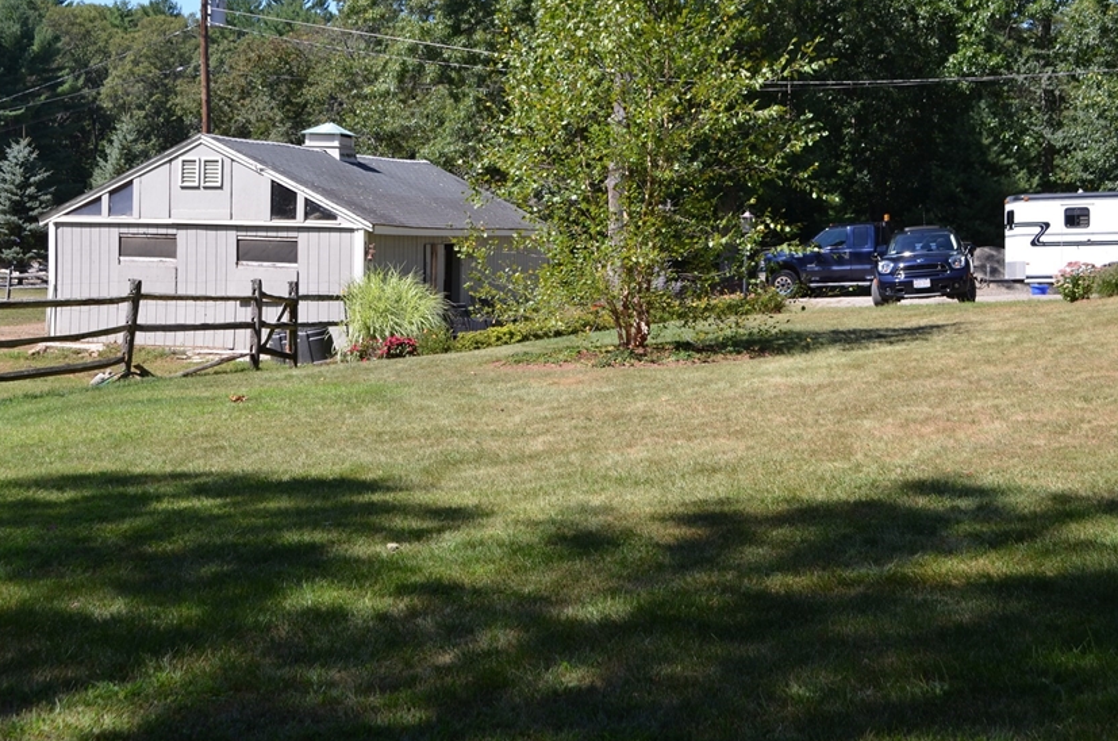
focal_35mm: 52
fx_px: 1612
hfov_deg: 38.2
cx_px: 523
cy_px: 319
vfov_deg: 25.9
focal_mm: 28
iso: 180
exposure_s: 1/250
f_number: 8
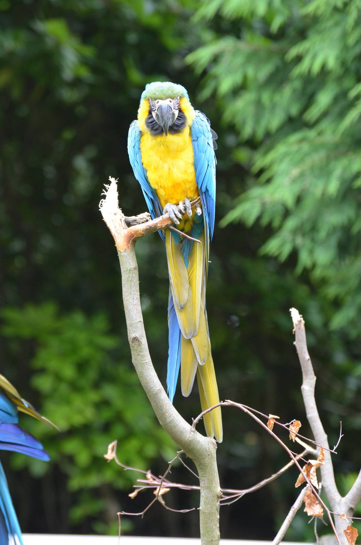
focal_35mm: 292
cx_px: 180
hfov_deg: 4.7
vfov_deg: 7.1
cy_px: 272
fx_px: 4419
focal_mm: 195
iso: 800
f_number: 5.3
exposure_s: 1/125
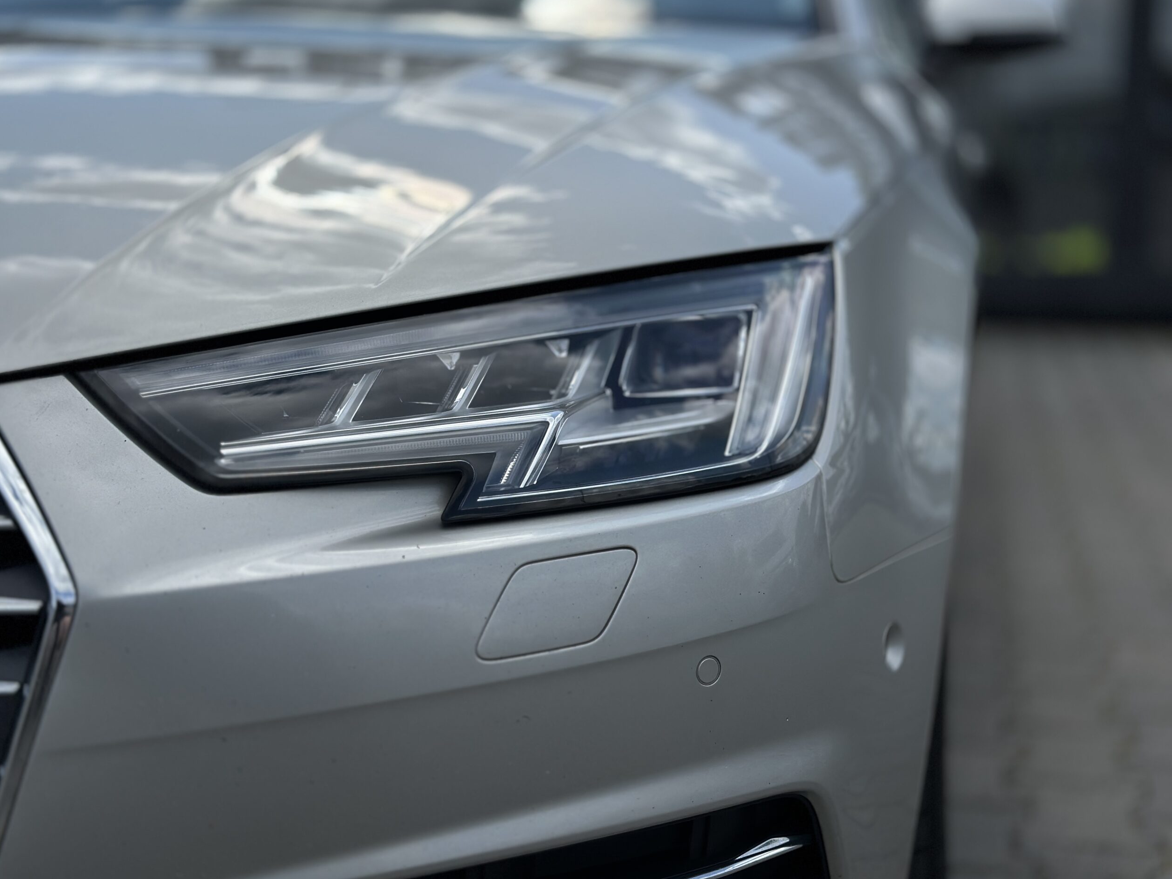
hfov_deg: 38.9
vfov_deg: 29.7
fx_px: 1659
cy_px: 438
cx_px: 575
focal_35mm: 49
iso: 100
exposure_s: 1/8929
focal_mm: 6.86
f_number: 1.78
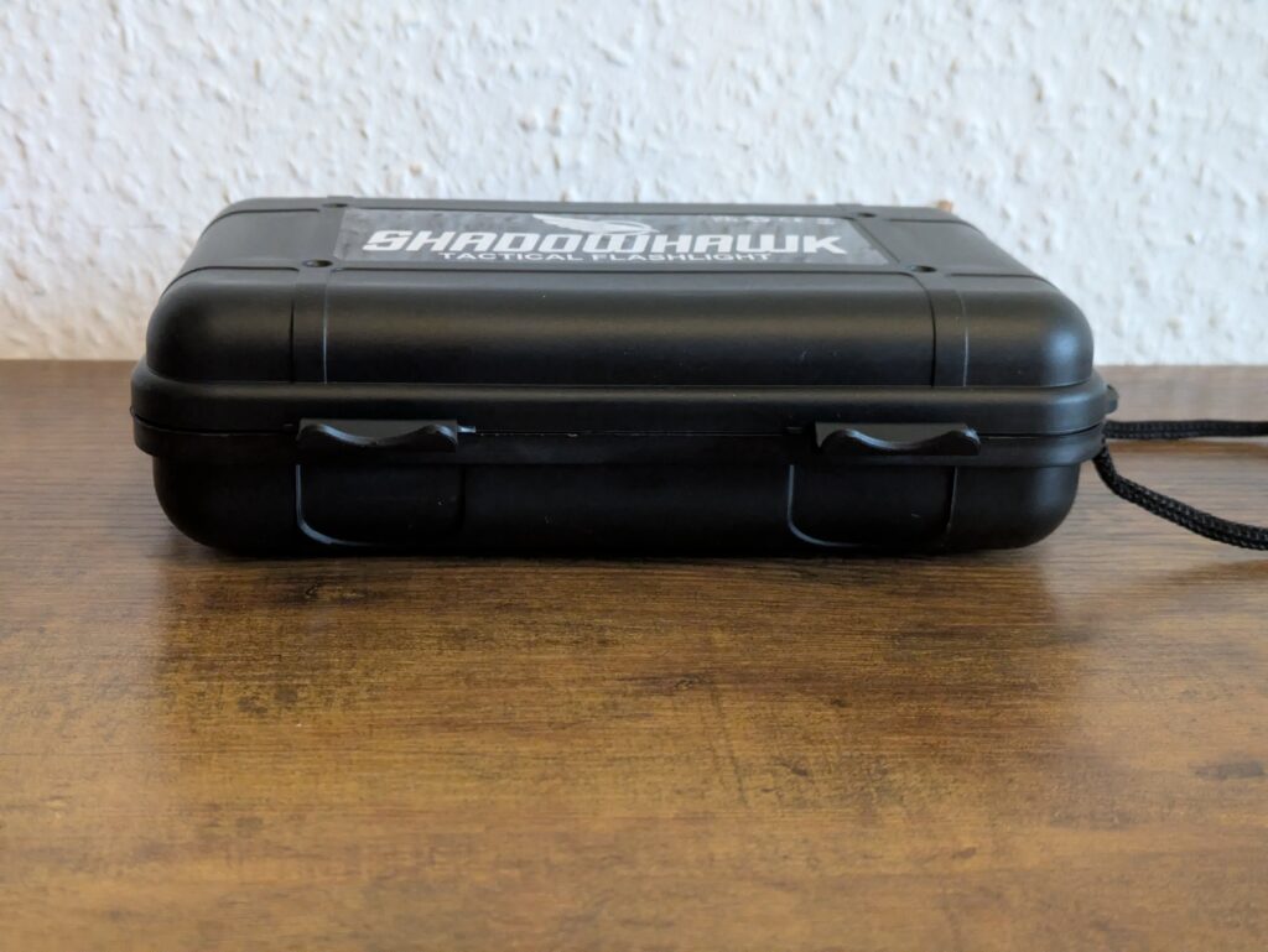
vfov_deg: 28.6
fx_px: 1869
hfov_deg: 37.5
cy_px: 476
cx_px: 634
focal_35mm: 51
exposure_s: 1/25
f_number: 1.89
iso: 874
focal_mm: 5.43
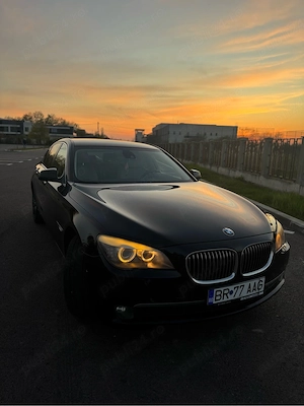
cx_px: 152
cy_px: 203
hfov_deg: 56.8
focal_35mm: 24
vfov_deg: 71.6
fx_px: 281
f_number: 1.78
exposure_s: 1/121
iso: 100
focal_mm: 6.76
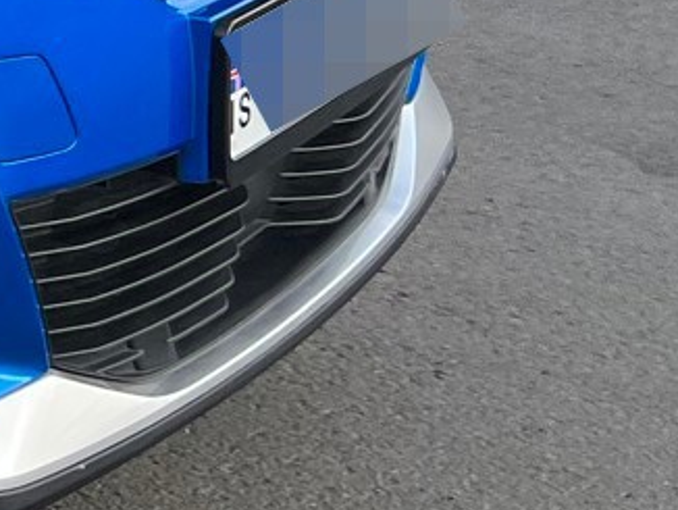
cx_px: -1131
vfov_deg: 9.3
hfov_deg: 10.4
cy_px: -396
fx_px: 2999
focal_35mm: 153
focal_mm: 5.7
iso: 50
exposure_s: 1/808
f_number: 1.5
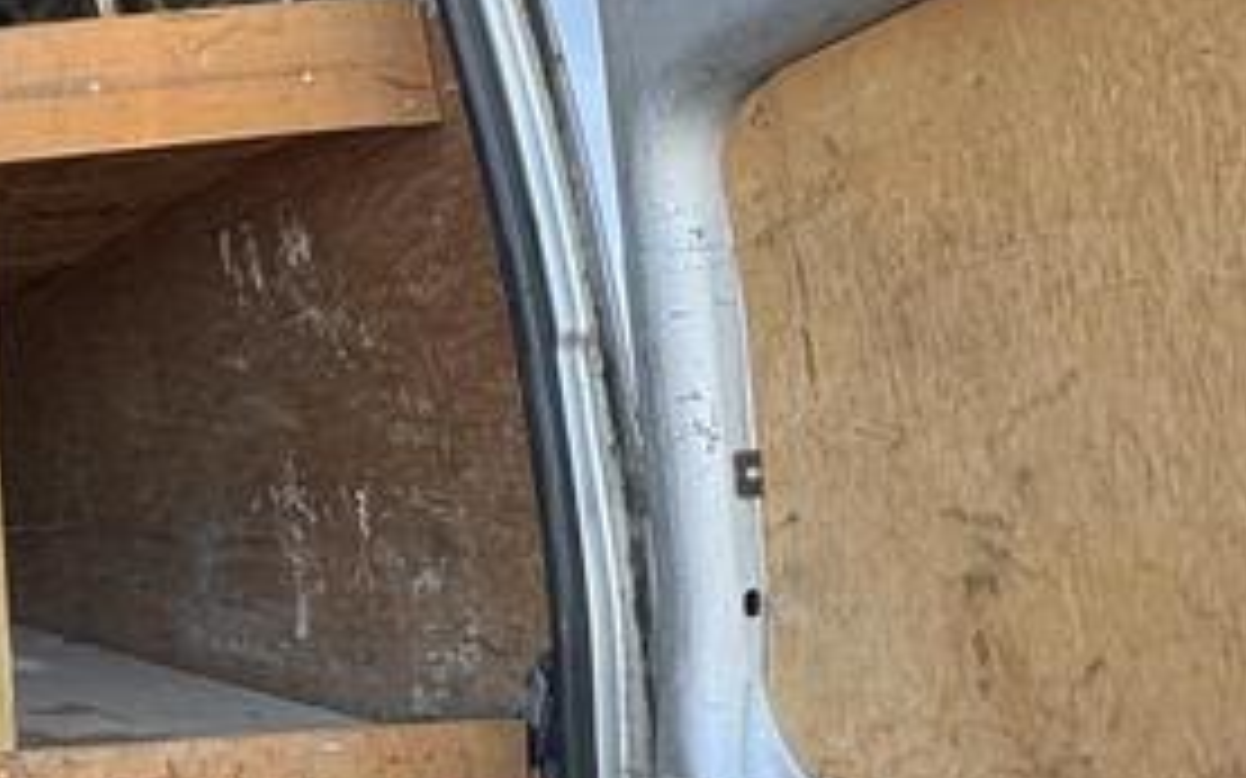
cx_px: -333
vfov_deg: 26.5
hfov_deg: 32.5
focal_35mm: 48
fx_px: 1630
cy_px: 594
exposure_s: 1/136
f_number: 2.2
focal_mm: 2.22
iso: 125
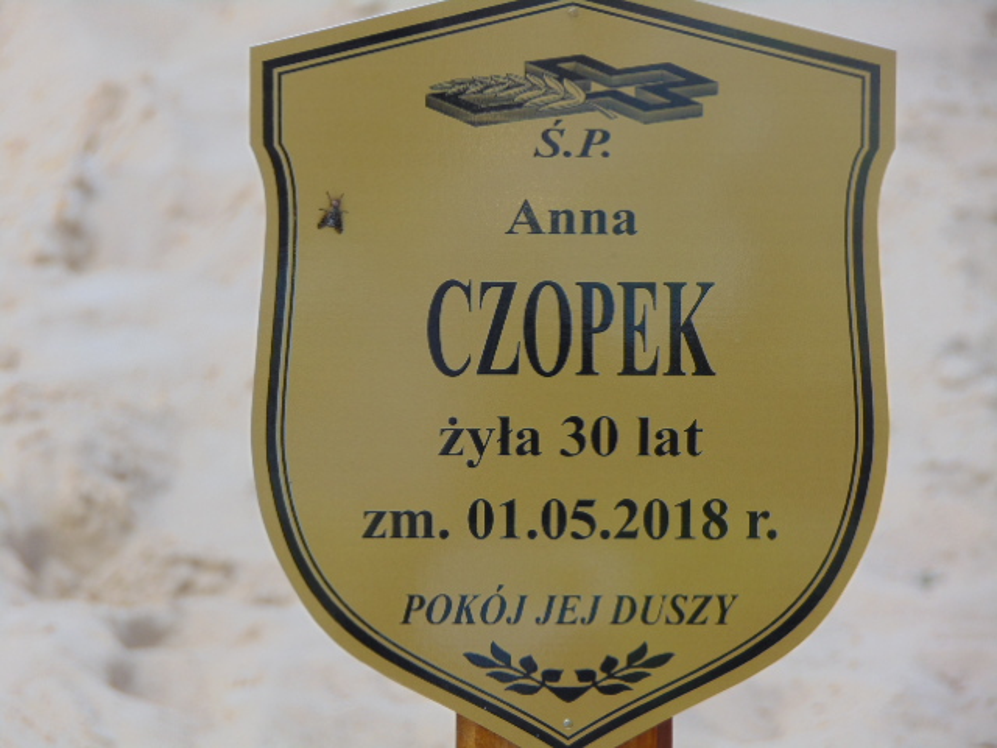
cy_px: 374
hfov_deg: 6.5
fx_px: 8842
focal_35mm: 307
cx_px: 498
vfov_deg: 4.8
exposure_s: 1/400
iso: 80
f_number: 4.2
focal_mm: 55.1
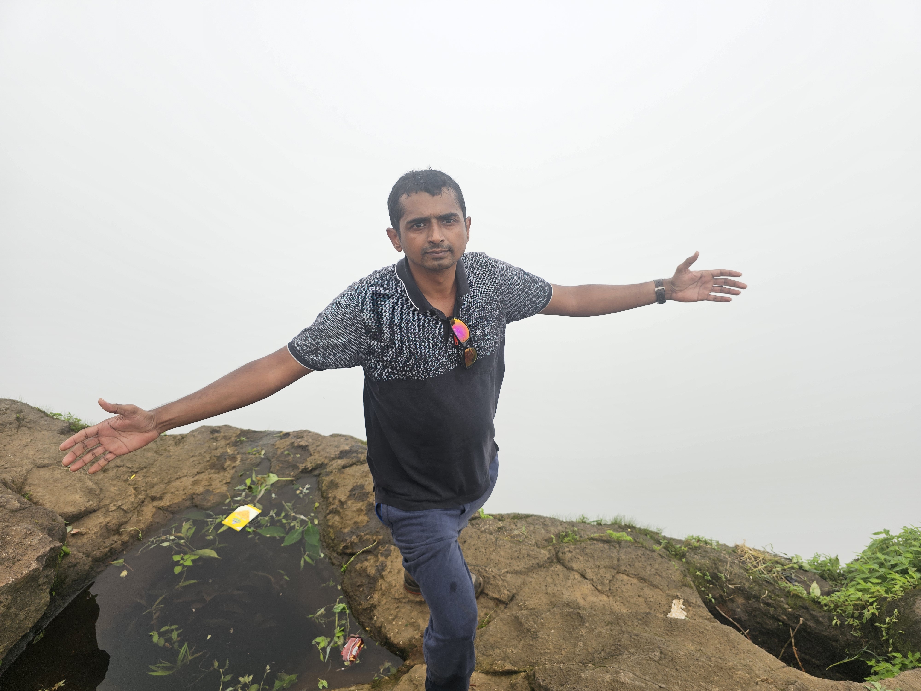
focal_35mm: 23
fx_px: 612
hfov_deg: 73.9
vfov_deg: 58.9
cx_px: 460
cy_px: 346
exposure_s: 1/120
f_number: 1.7
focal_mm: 6.3
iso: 12
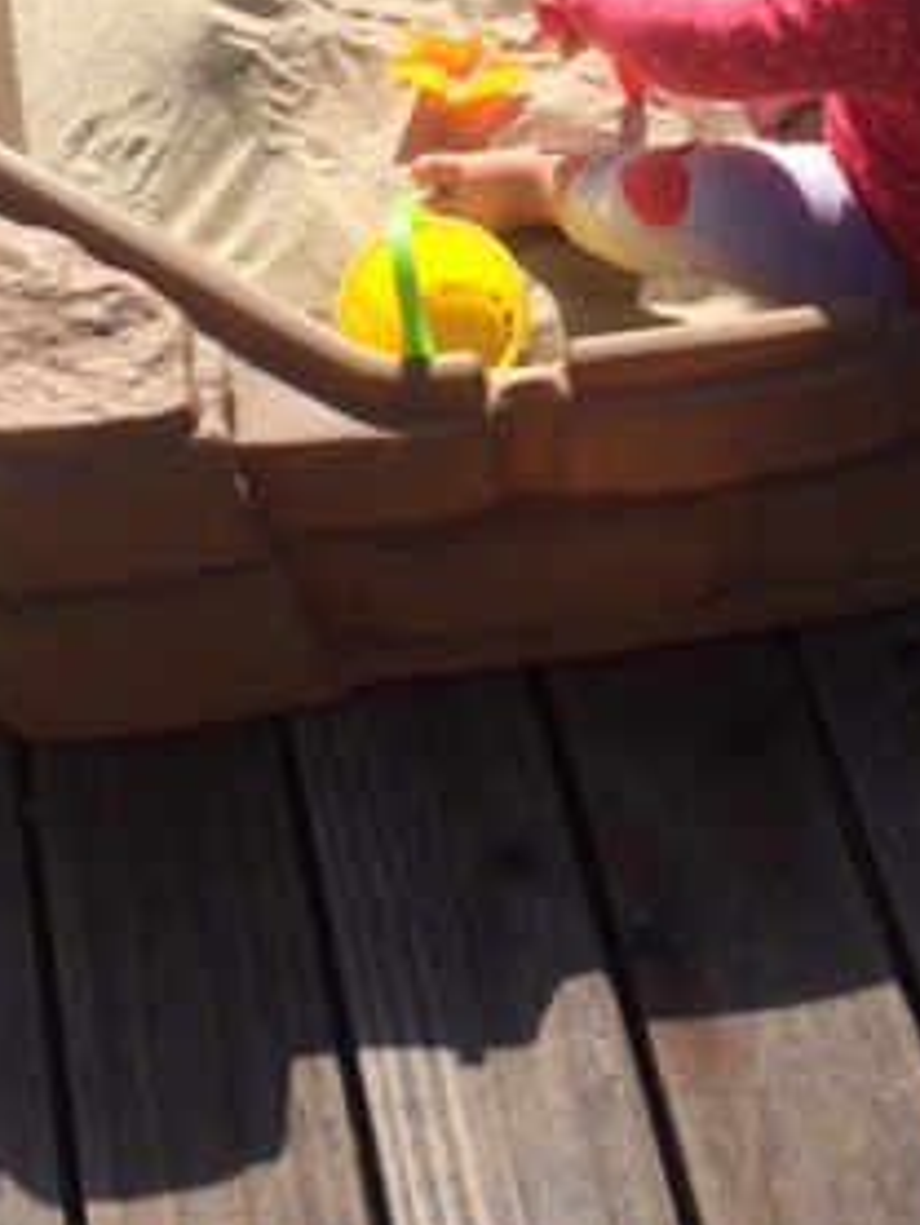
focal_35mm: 67
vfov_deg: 28.3
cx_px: 553
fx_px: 2372
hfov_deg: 21.9
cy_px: 226
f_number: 2.2
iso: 32
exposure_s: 1/1580
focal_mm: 4.15
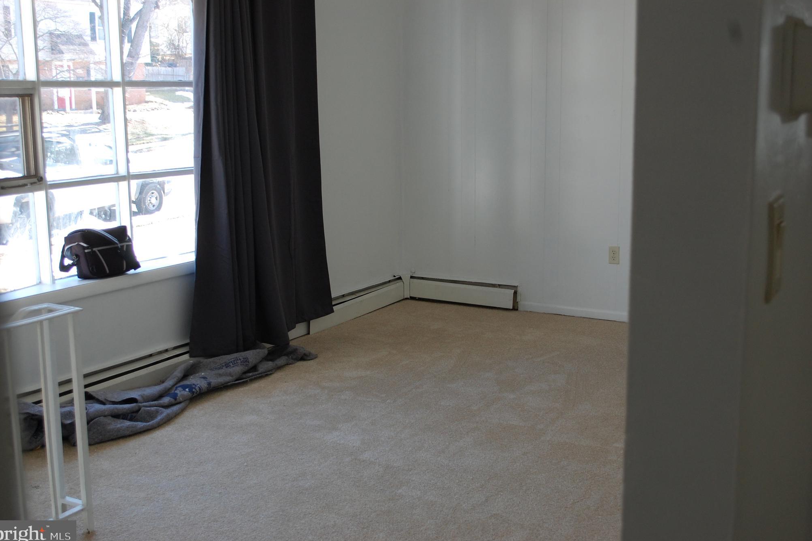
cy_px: 273
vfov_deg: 30.2
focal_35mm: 45
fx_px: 1004
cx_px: 402
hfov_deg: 44.0
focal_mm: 29
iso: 400
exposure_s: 1/100
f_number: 4.8
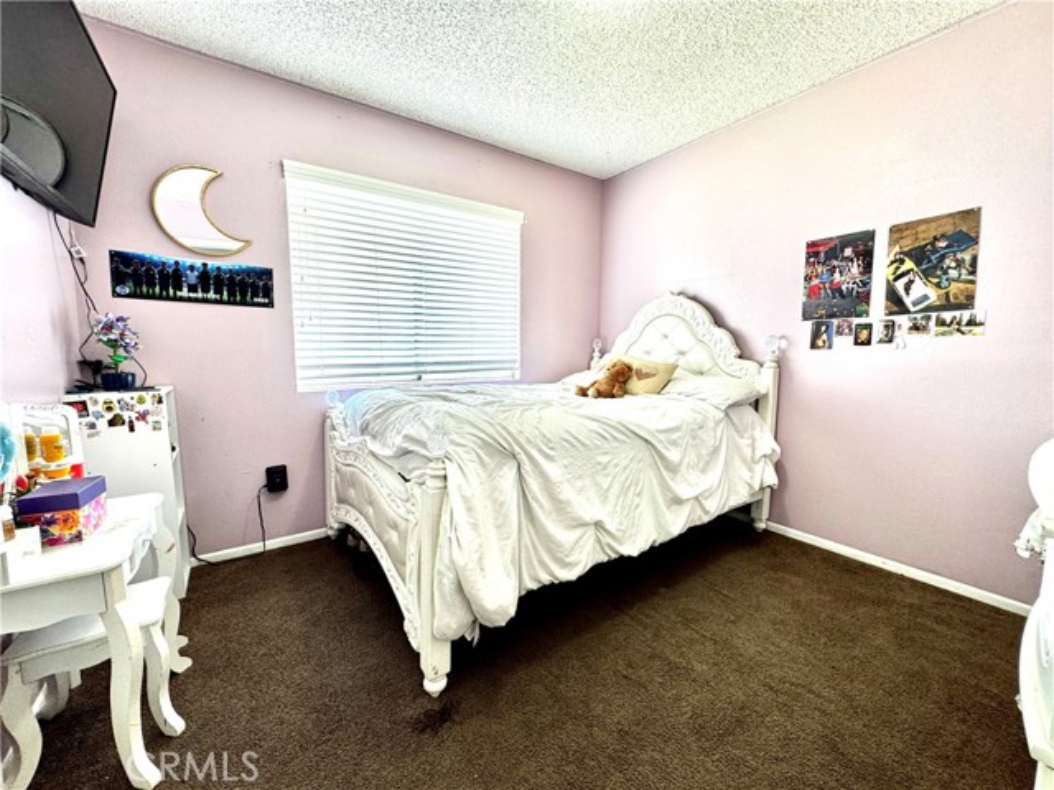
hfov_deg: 102.1
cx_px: 527
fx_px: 426
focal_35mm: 14
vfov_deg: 85.7
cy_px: 395
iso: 200
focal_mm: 2.22
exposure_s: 1/60
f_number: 2.2
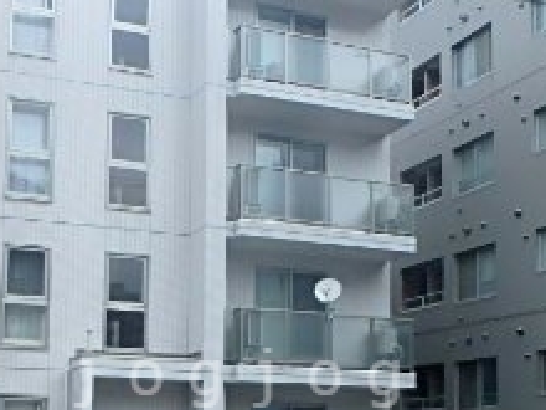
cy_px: 378
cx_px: 243
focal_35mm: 61
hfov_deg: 31.7
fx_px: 962
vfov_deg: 23.3
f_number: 6
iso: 125
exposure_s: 1/320
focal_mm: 3.7
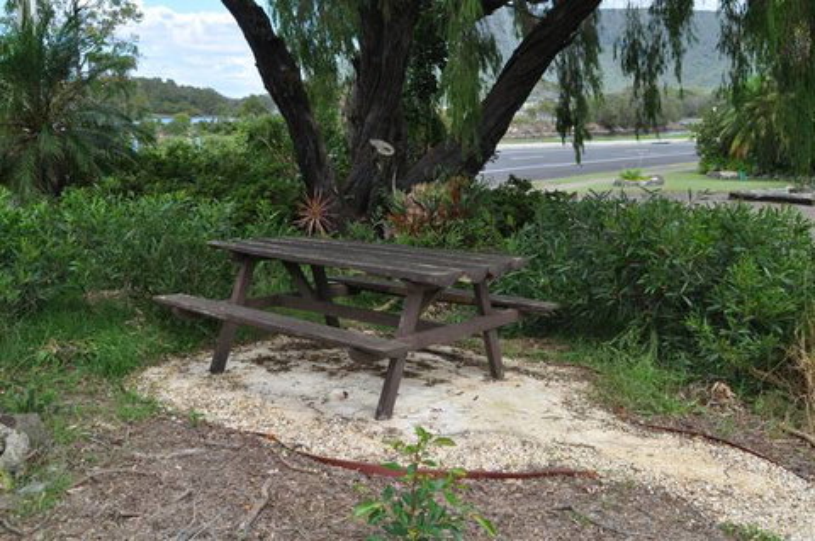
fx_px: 848
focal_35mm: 38
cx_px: 408
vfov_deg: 35.4
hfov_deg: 51.3
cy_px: 270
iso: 200
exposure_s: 1/250
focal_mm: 25
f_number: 8
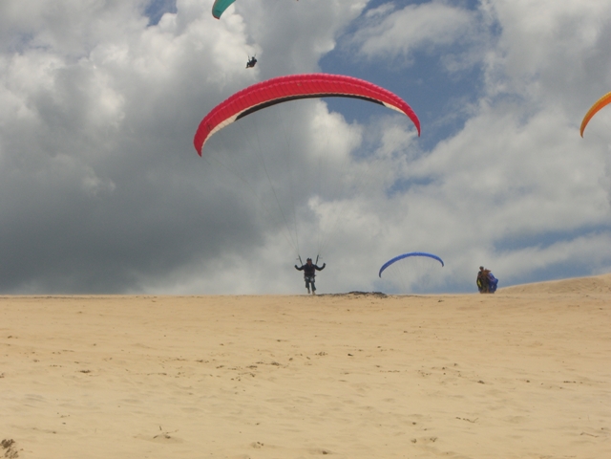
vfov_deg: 13.0
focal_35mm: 114
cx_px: 306
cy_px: 230
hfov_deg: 17.3
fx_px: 2012
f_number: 7.4
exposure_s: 1/640
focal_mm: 23.7
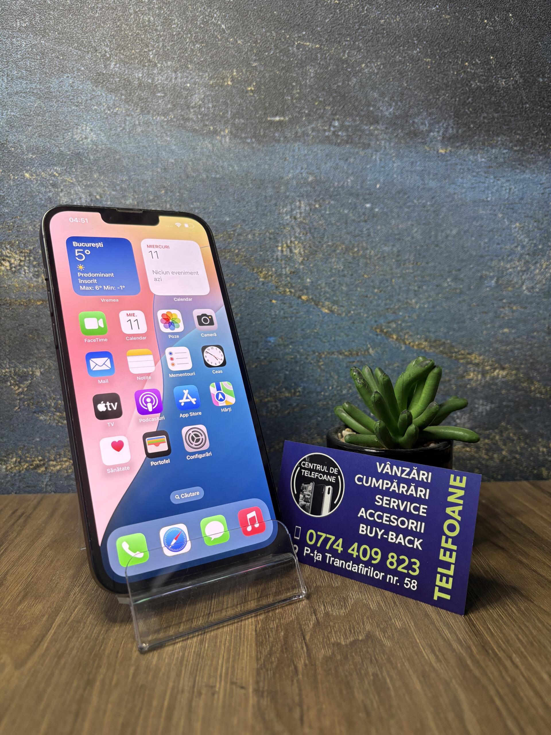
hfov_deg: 53.1
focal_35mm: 26
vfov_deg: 67.3
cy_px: 368
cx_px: 276
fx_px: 552
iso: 125
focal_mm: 5.96
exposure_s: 1/105
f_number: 1.6
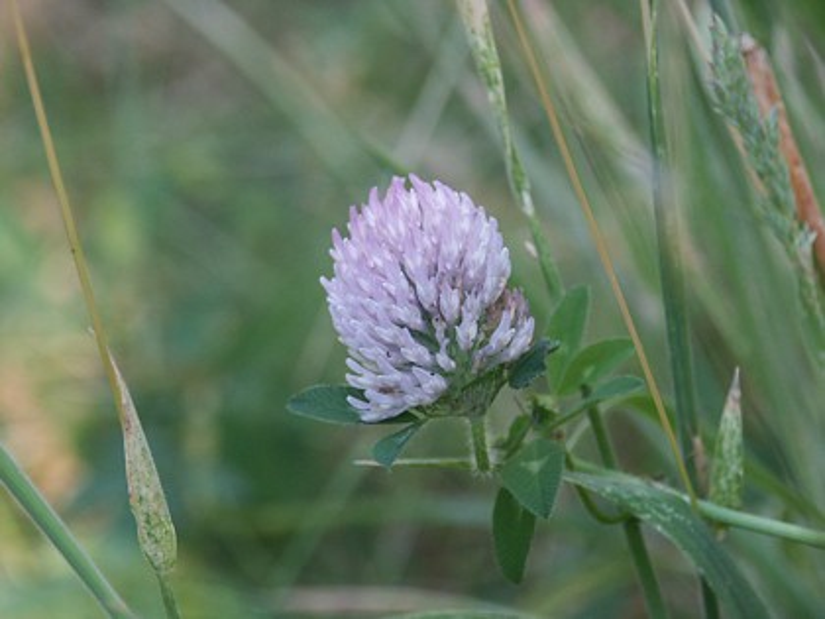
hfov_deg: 9.9
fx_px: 4743
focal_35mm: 199
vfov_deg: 7.5
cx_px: 412
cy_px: 310
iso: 200
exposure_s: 1/60
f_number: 3.5
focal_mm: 50.27
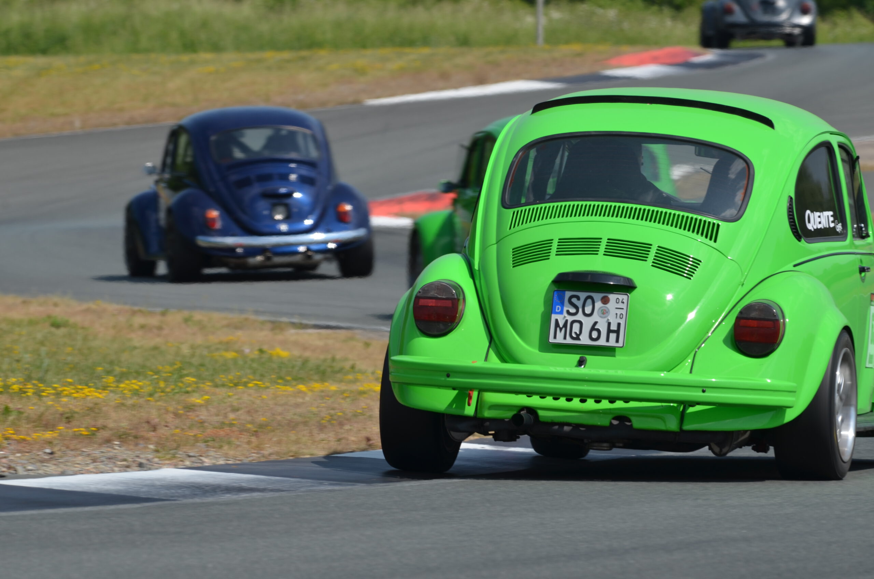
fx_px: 10903
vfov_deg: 3.0
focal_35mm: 450
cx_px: 437
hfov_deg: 4.6
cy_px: 290
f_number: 9
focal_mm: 300
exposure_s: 1/400
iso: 100
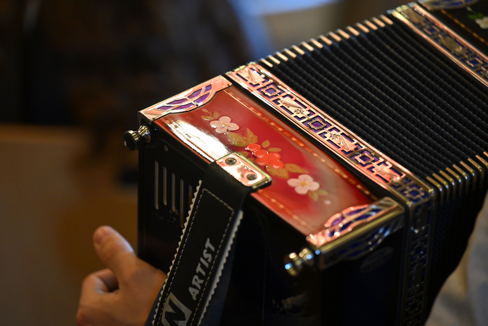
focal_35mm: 200
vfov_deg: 6.9
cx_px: 244
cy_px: 163
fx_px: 2711
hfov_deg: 10.3
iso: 2500
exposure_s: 1/250
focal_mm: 200
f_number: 3.5
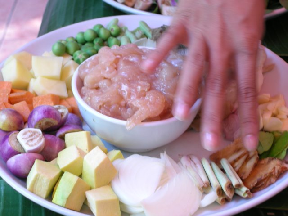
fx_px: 973
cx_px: 144
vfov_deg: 12.7
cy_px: 108
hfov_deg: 16.8
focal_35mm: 117
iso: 64
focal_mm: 24.5
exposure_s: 1/11.8
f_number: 5.1
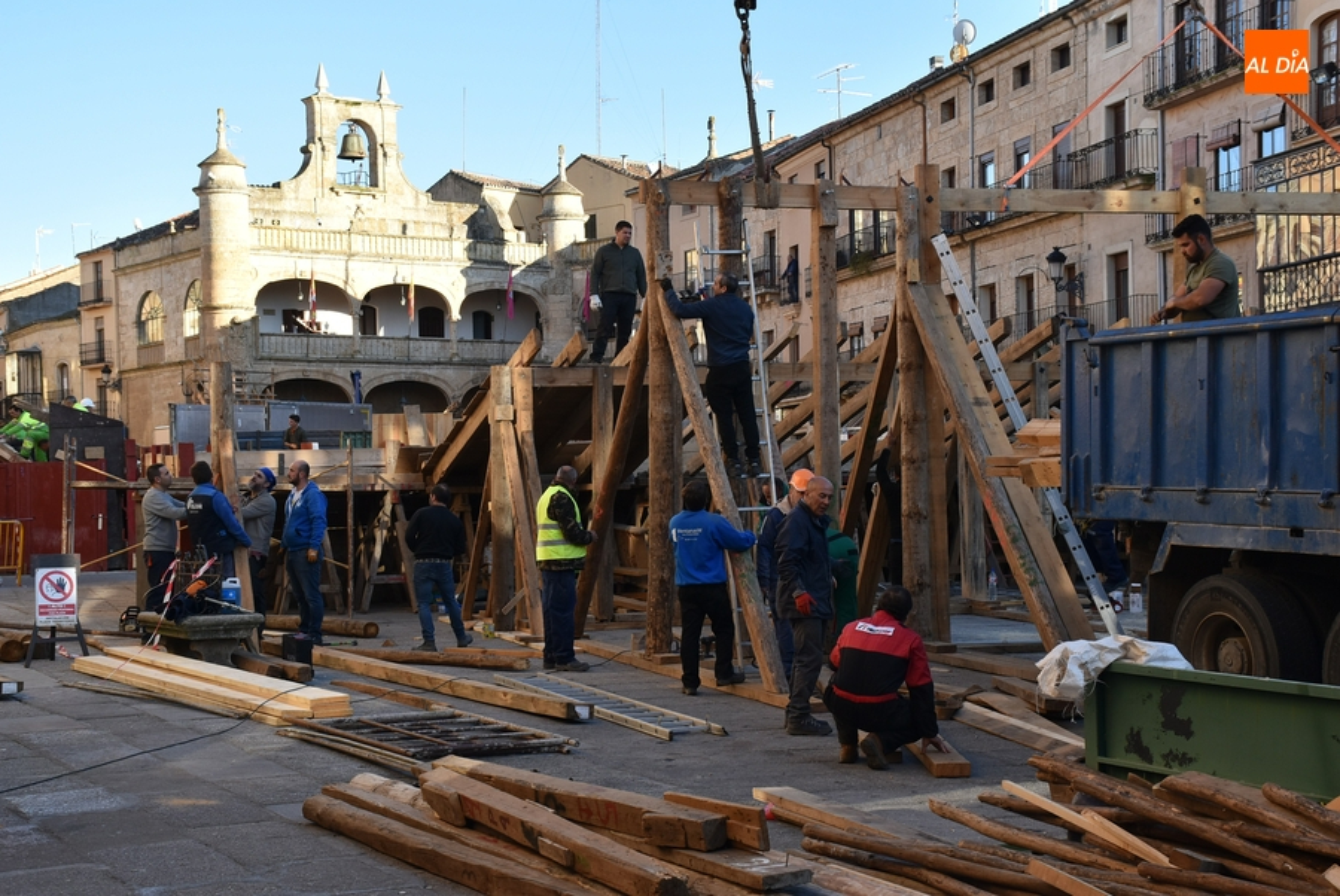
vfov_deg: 23.8
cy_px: 448
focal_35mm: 57
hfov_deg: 35.0
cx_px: 670
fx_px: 2124
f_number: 8
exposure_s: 1/250
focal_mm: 38
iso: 320
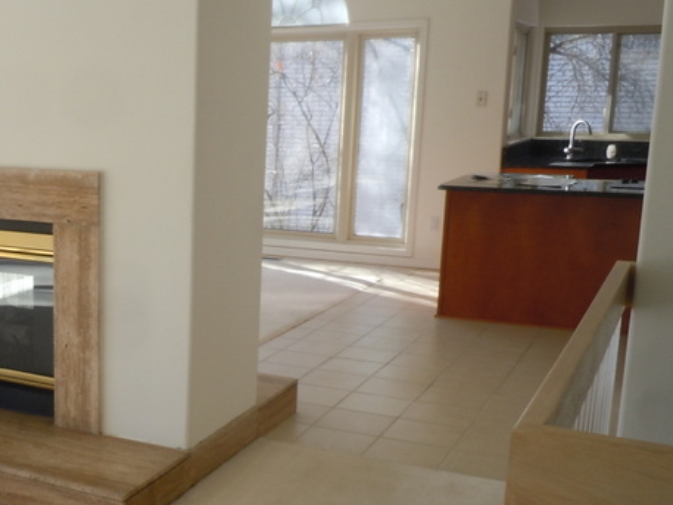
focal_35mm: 49
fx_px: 953
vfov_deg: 29.6
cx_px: 87
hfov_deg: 36.8
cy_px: 305
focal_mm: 5
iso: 100
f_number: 3.7
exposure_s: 1/100
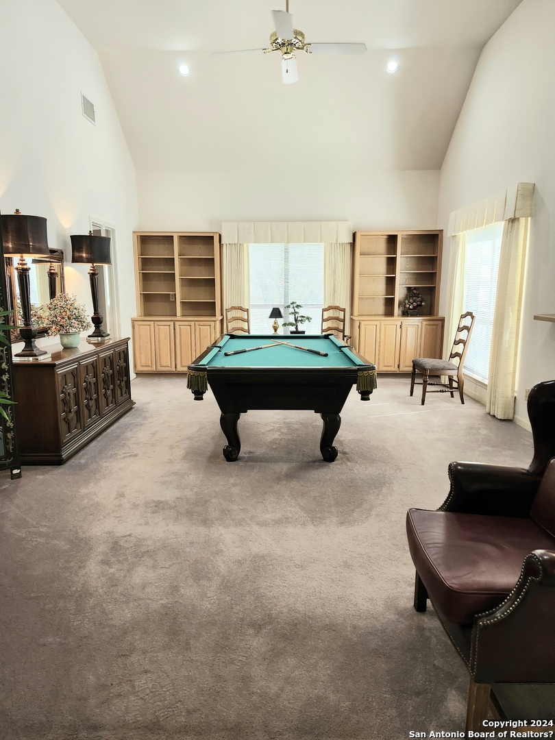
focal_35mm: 23
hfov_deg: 58.9
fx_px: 492
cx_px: 278
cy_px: 370
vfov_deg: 73.9
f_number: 1.8
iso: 160
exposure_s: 1/120
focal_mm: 5.54
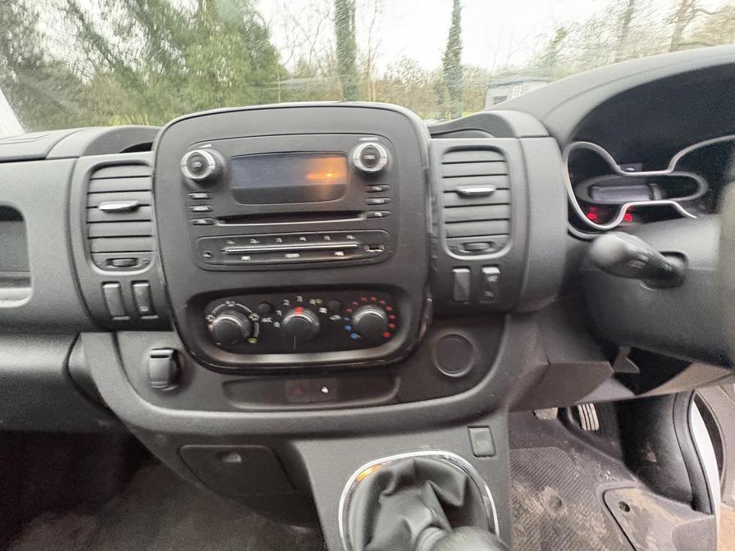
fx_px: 297
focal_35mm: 14
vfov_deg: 85.7
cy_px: 276
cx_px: 368
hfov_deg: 102.1
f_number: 2.2
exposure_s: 1/46
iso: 800
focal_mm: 2.22
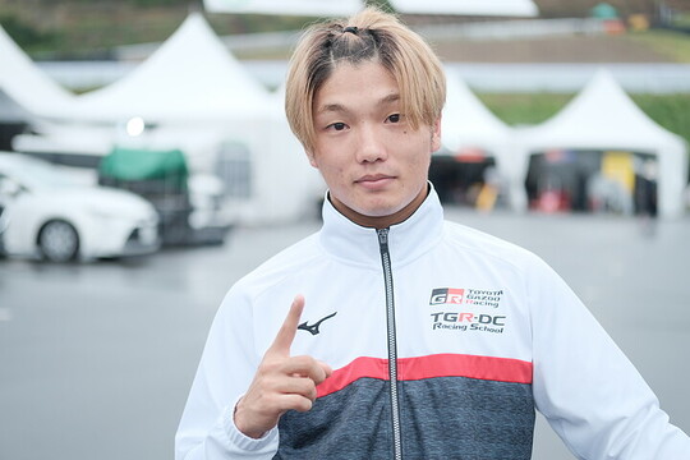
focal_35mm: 75
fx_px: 1437
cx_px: 345
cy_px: 230
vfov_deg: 18.2
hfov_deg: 27.0
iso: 320
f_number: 2
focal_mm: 50
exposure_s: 1/1000
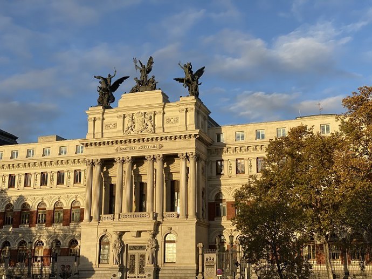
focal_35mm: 52
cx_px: 186
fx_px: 559
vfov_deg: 28.0
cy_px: 140
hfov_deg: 36.8
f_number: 2
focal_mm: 6
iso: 20
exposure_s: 1/922
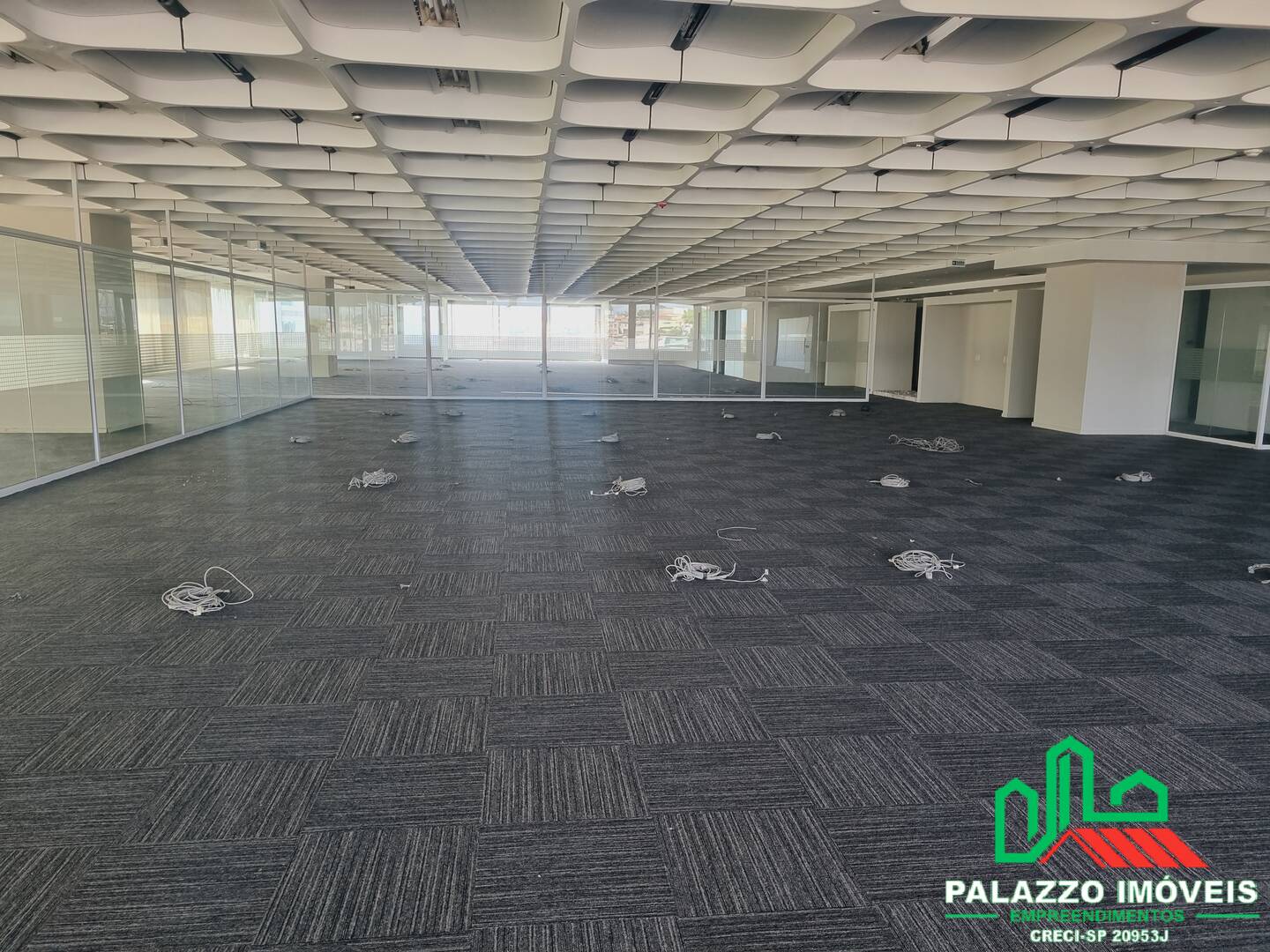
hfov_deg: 67.3
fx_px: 954
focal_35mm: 26
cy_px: 476
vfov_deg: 53.1
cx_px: 635
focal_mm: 5.4
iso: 250
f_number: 1.8
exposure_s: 1/120
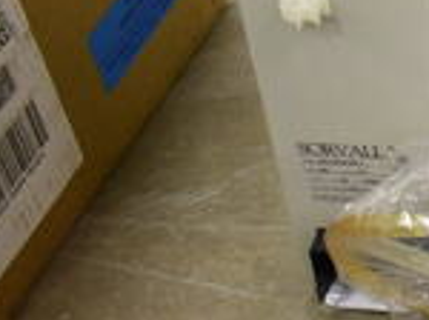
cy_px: 66
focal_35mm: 106
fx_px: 1312
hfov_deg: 15.5
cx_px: 809
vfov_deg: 13.9
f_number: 3.5
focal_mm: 18
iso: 450
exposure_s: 1/30
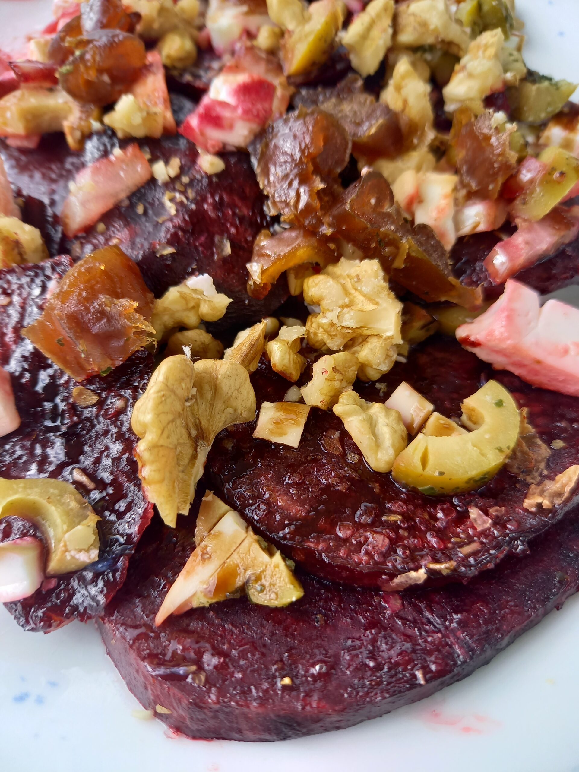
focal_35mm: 25
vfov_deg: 69.4
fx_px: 558
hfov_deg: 54.9
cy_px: 386
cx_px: 290
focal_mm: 4.65
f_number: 1.8
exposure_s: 1/132
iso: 50
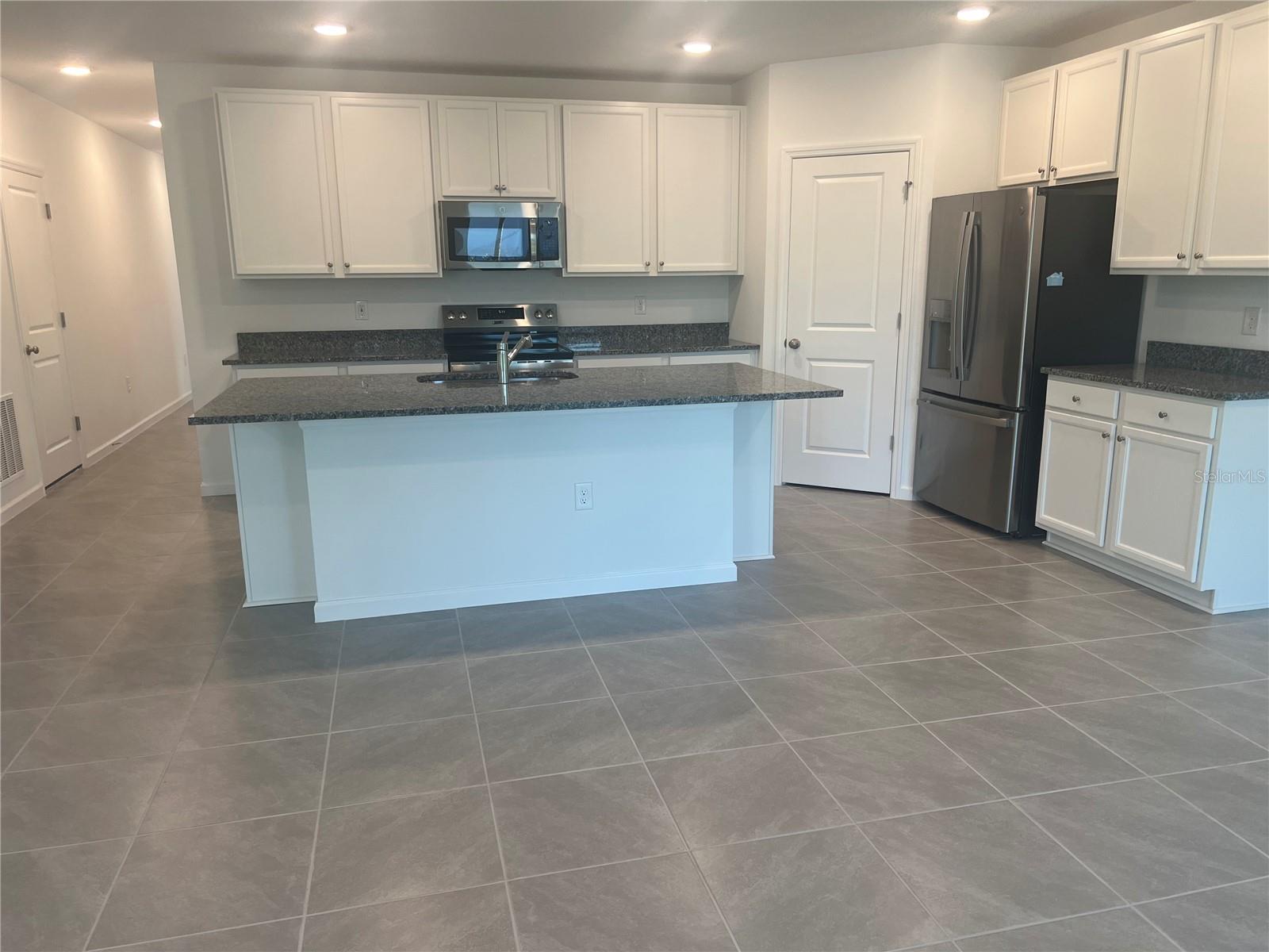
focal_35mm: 26
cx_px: 634
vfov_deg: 53.1
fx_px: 953
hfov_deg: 67.3
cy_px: 476
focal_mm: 5.7
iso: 64
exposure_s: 1/120
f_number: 1.5
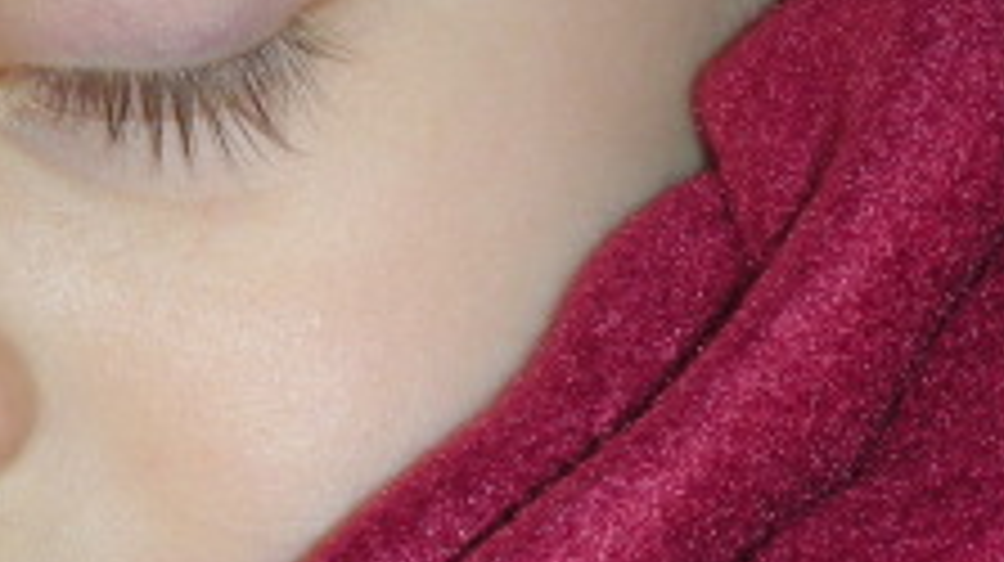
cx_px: 70
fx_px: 6703
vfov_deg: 4.8
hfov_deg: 8.5
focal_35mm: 252
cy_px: -189
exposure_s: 1/120
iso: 50
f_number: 4.1
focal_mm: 12.2
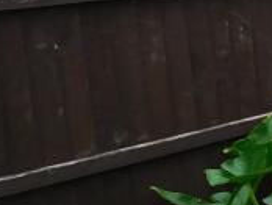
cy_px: 66
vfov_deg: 11.0
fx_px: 1062
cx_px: 791
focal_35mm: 135
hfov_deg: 10.6
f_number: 3
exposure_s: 1/500
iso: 125
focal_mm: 4
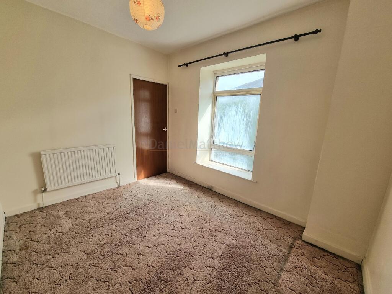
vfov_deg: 89.9
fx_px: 147
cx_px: 196
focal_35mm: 13
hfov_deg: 106.2
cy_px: 147
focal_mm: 2.2
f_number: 2.2
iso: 50
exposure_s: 1/263
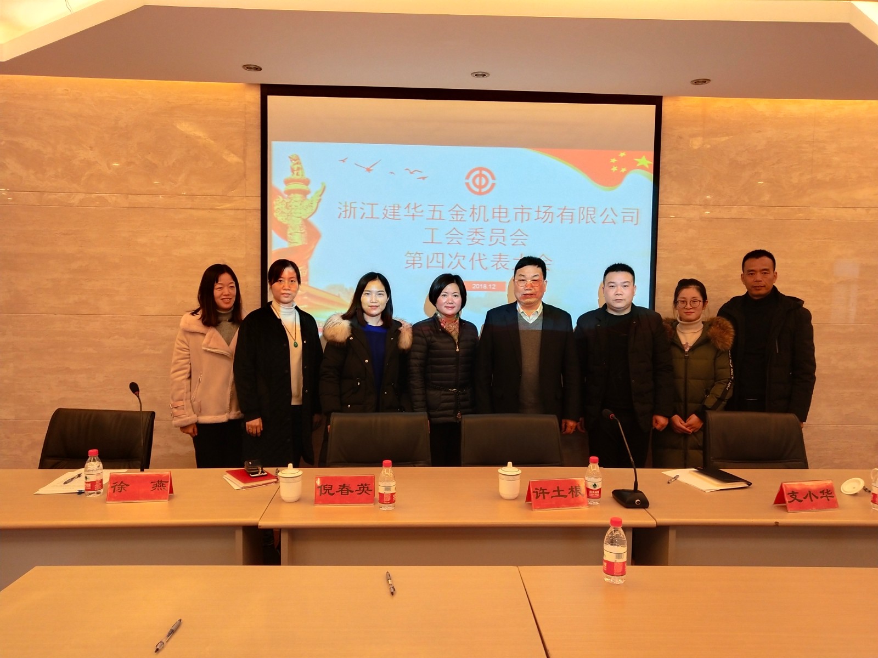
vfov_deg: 46.8
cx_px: 439
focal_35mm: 30
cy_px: 329
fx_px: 761
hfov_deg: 60.0
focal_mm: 3.95
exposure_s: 1/100
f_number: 1.8
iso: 149
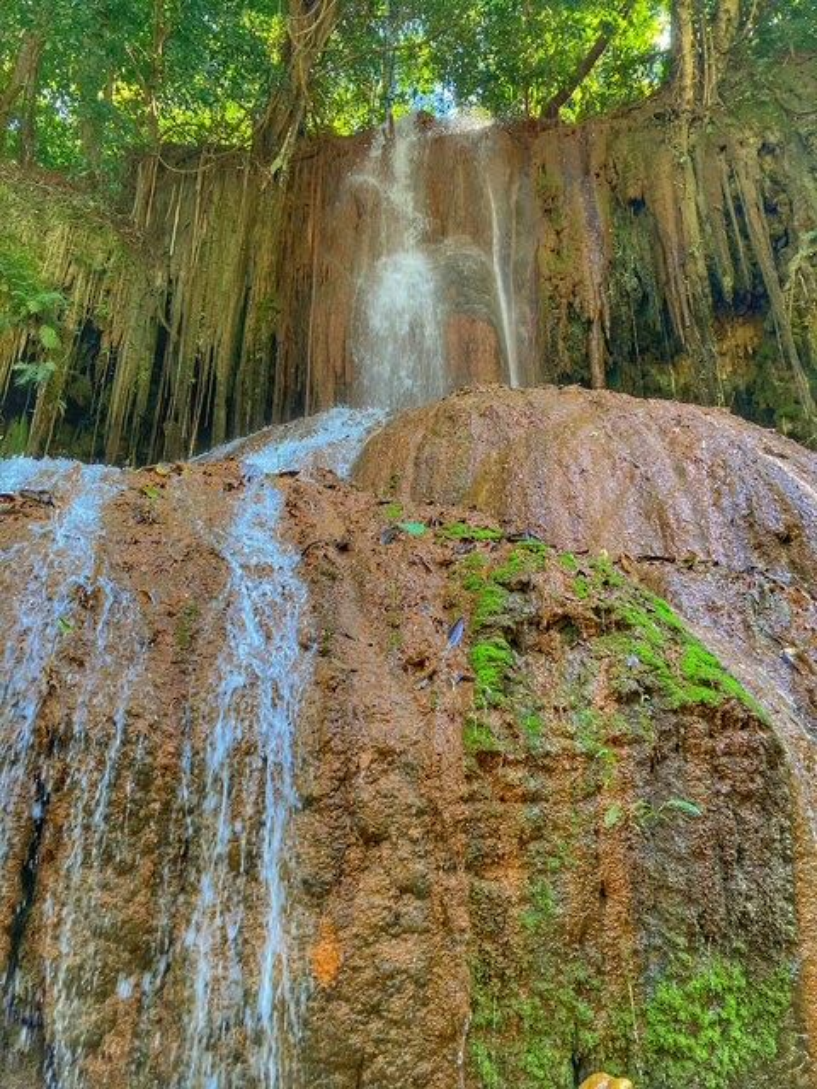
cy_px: 544
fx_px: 881
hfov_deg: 49.7
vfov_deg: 63.4
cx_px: 408
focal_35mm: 28
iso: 80
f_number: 1.8
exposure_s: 1/80
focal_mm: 3.99
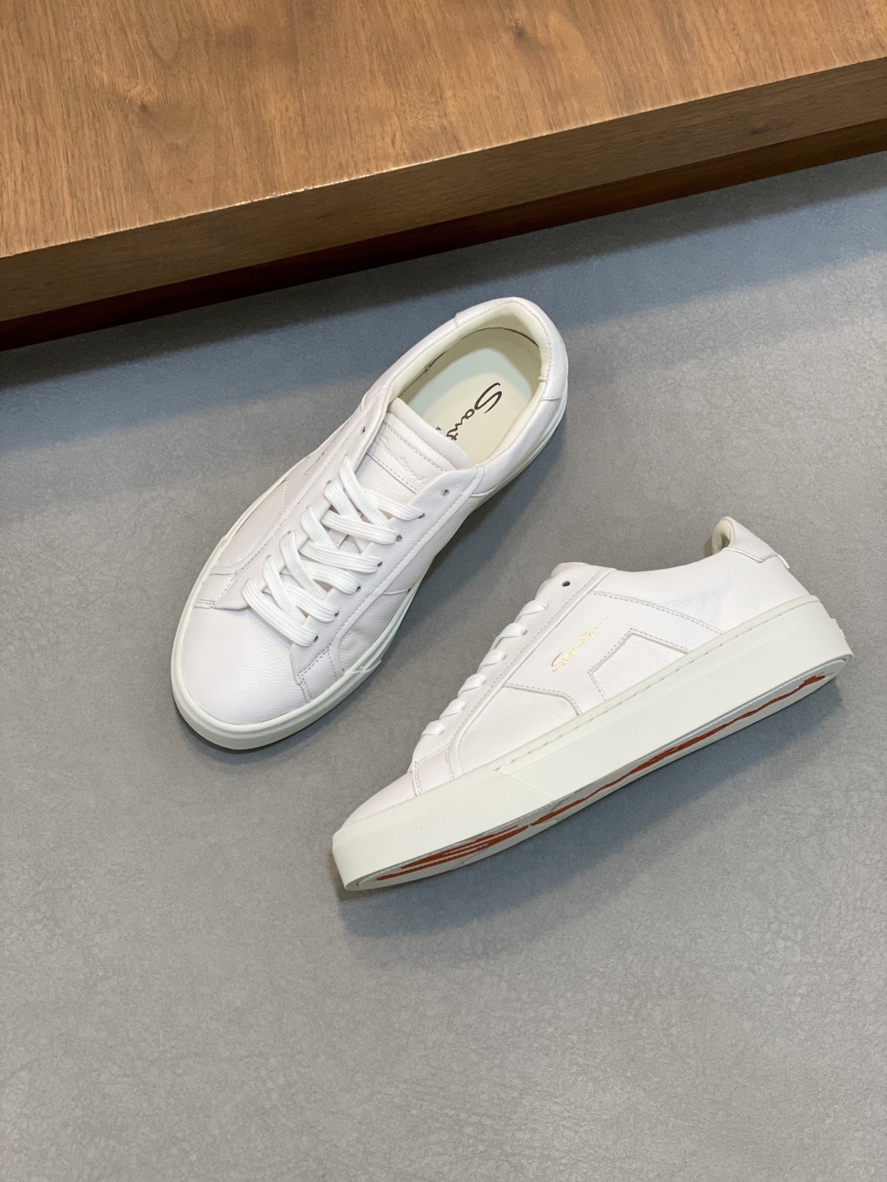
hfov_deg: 28.0
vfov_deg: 36.8
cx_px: 444
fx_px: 1777
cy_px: 591
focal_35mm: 52
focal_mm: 6
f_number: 2
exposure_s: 1/100
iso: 80
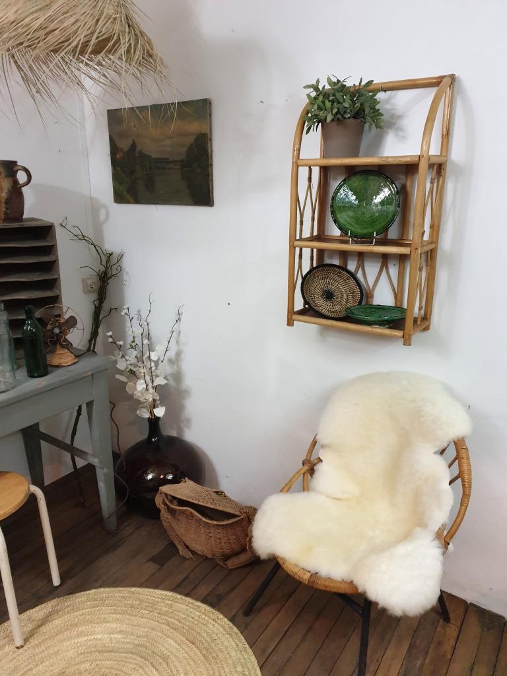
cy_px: 338
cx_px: 254
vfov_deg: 67.3
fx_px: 508
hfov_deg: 53.1
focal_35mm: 26
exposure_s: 1/50
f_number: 1.5
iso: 400
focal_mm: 4.3
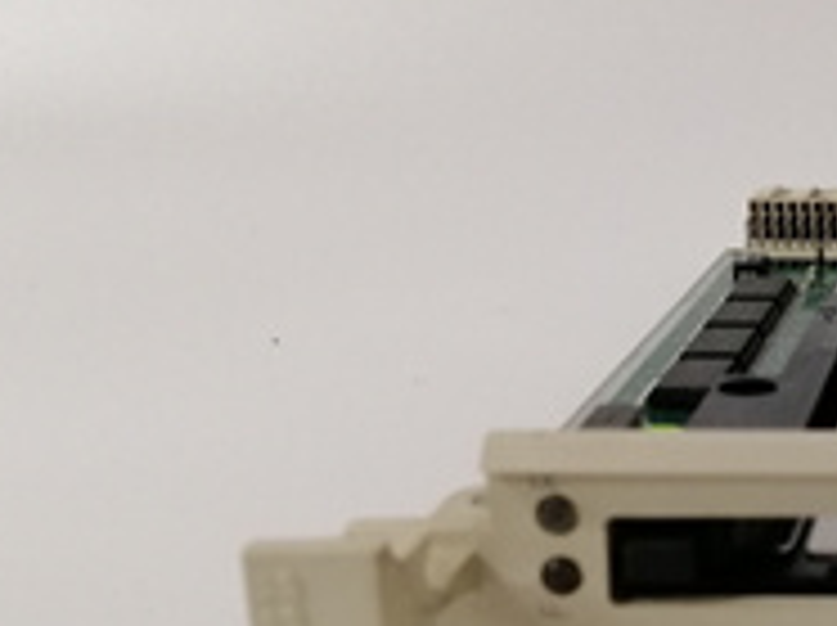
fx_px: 1690
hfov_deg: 25.2
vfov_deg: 20.9
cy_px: 372
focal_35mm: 70
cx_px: 986
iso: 160
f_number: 2.2
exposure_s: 1/33.3
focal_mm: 3.81
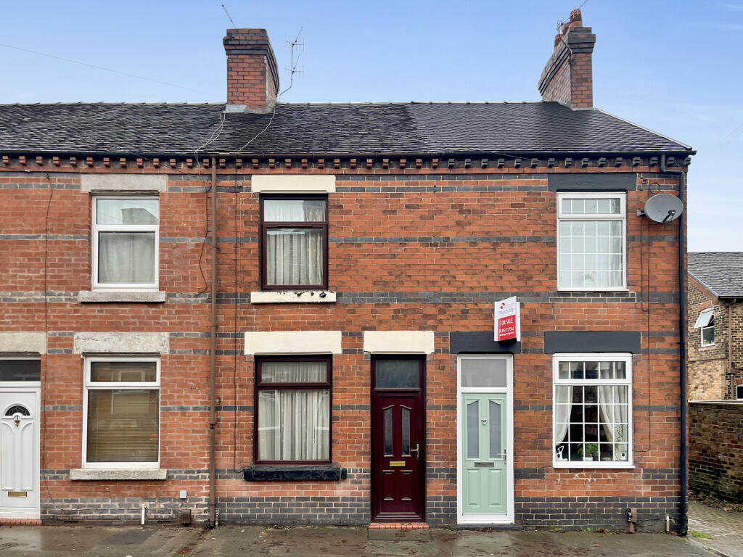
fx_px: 558
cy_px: 278
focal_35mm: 26
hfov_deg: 67.3
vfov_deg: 53.1
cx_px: 372
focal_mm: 5.1
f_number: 1.6
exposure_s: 1/121
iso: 50
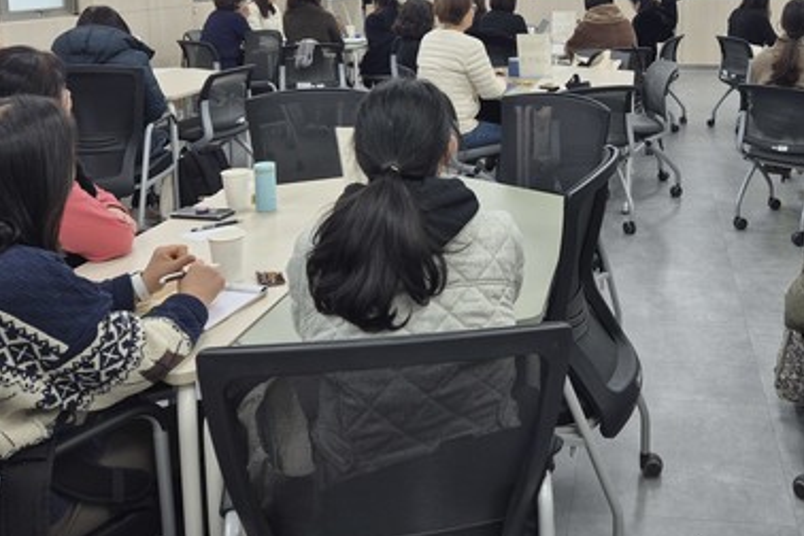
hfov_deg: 49.4
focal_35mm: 38
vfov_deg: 33.6
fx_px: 849
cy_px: 77
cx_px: 566
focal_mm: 5.4
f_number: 1.8
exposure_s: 1/120
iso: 64
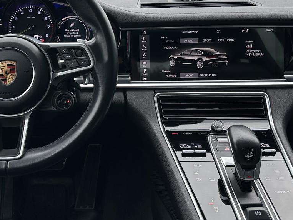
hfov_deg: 43.4
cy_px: 58
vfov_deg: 33.0
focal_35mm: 43
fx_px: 364
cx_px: 105
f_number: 1.78
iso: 80
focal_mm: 6.86
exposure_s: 1/543
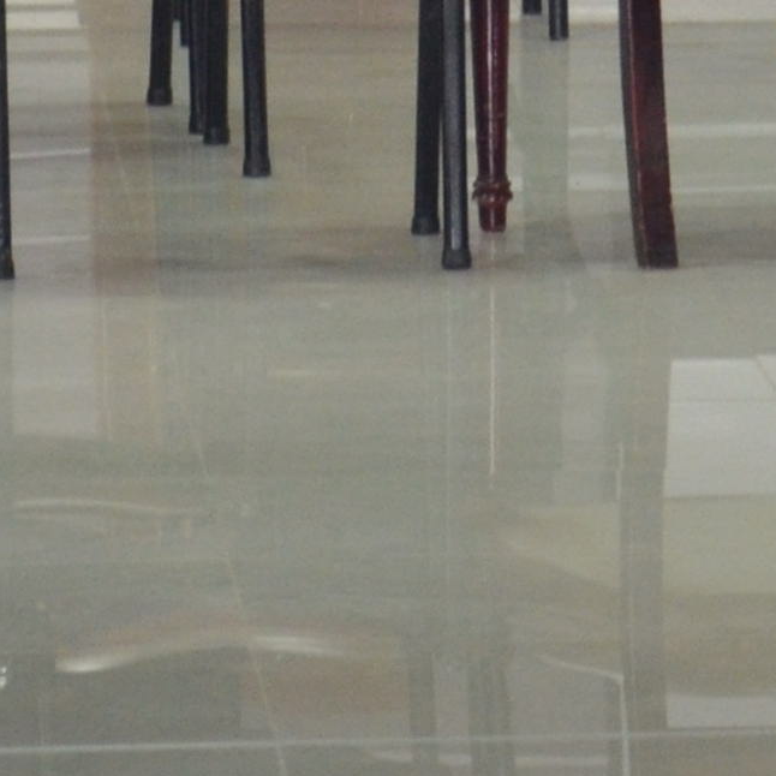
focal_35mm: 485
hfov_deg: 3.6
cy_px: -673
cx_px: 1766
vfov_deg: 3.6
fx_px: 12301
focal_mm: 50
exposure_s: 1/60
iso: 800
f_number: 5
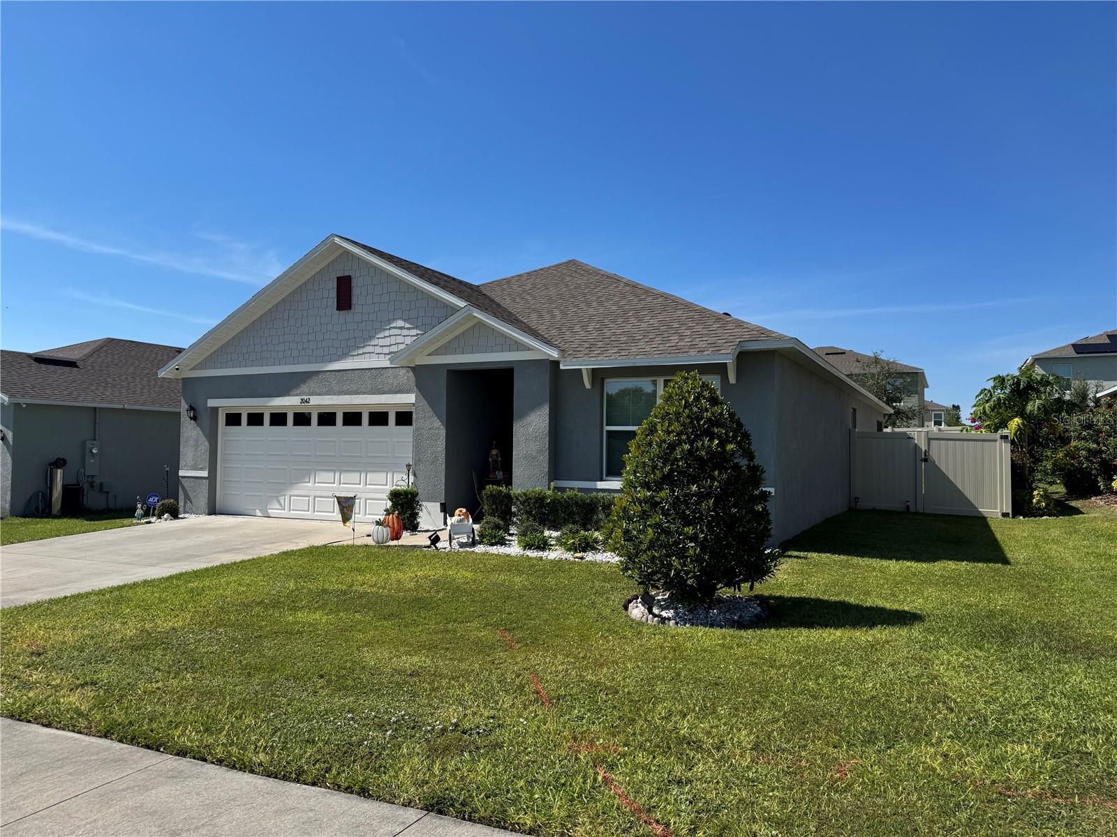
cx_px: 558
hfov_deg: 71.6
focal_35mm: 24
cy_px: 418
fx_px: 774
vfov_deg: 56.8
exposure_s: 1/5348
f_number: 1.78
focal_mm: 6.76
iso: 80
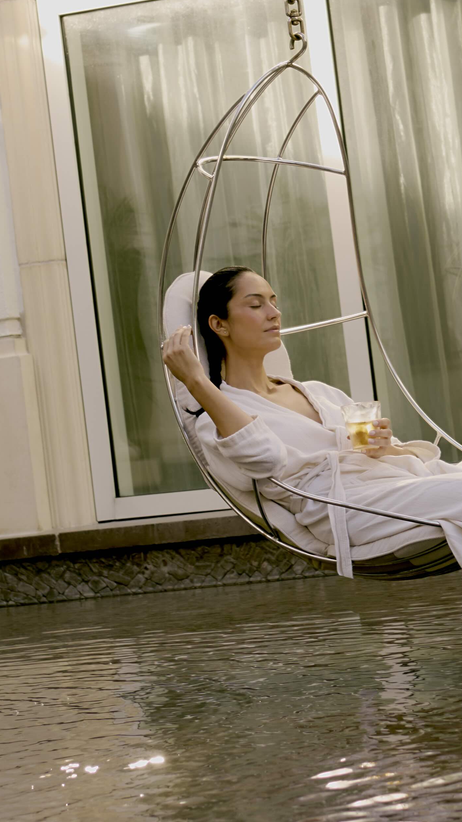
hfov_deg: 10.0
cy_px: 260
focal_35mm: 121
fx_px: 2636
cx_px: 314
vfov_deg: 17.7
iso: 200
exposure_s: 1/200
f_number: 3.5
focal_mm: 35
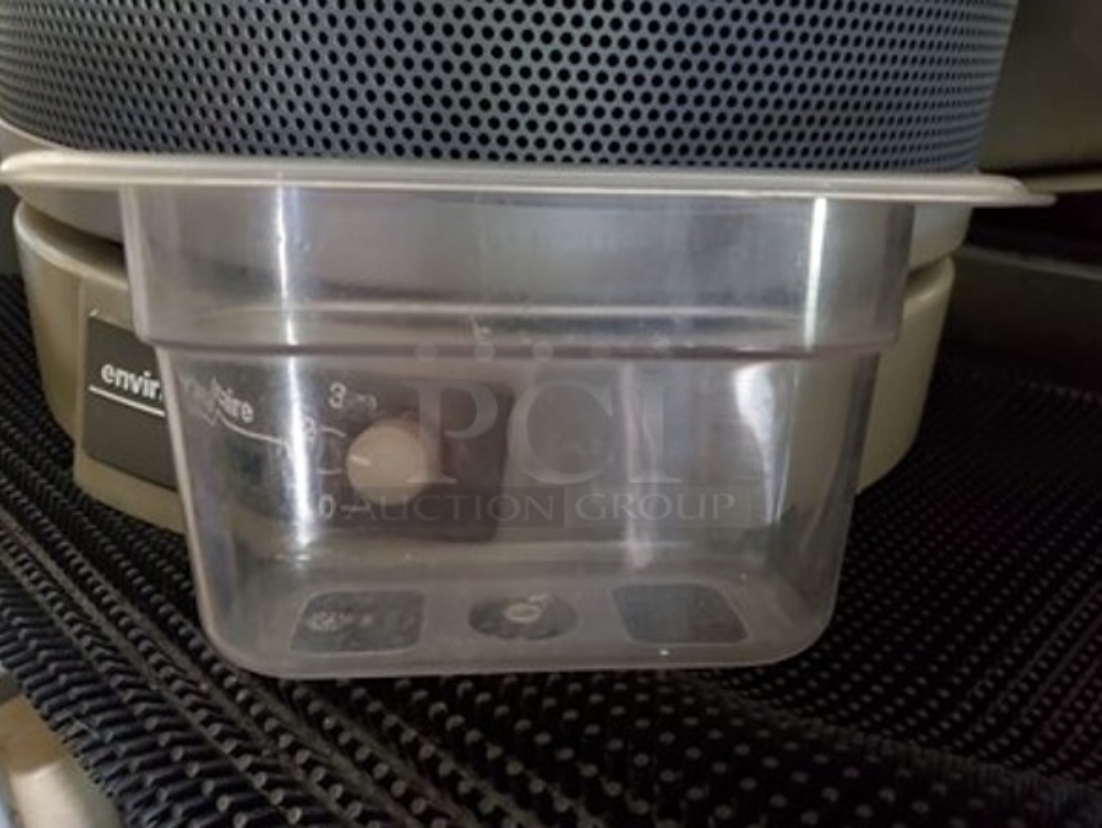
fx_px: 860
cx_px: 543
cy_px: 428
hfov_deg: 65.3
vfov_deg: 51.4
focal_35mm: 27
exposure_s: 1/17
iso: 640
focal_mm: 4.3
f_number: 1.5
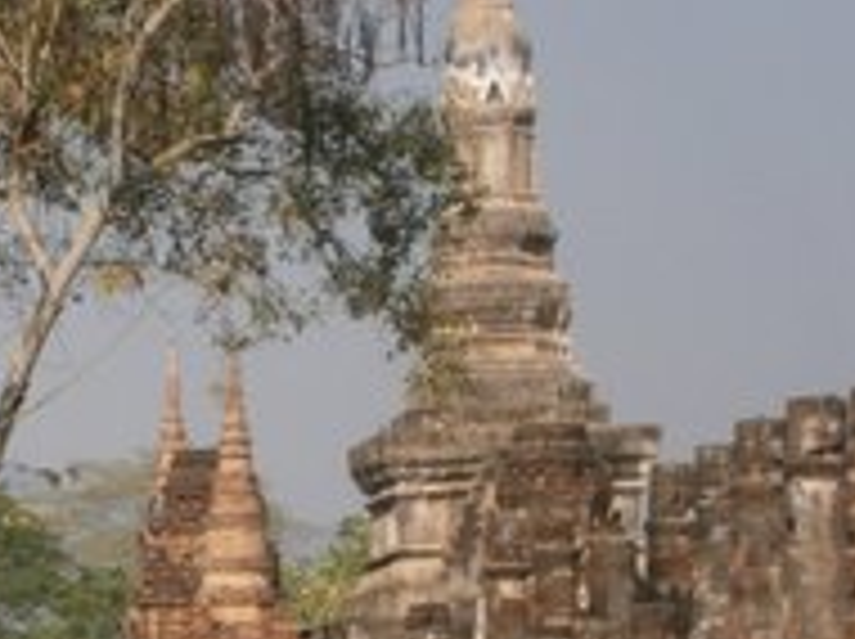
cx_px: -207
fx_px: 6932
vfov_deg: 5.3
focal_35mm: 281
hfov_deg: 7.0
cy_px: 729
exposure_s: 1/400
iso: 80
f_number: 5.8
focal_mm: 19.6
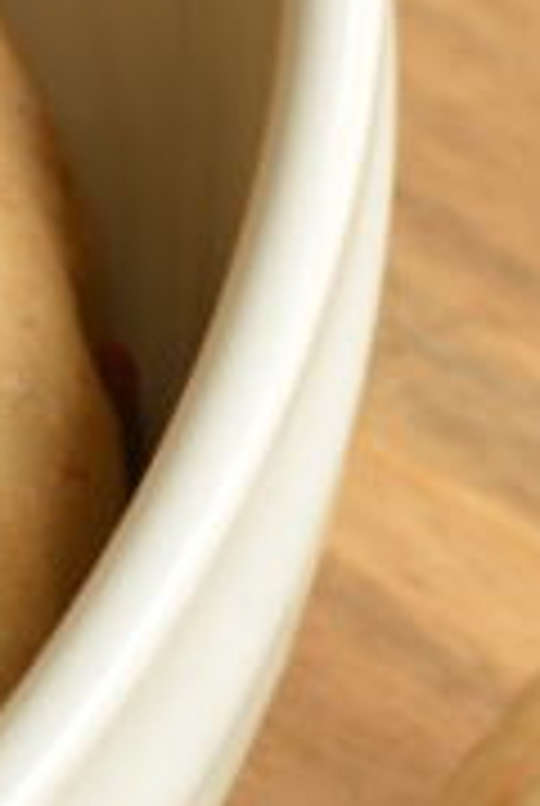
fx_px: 20167
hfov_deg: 1.5
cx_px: 583
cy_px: 630
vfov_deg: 2.3
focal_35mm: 900
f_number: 11
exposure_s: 1/25
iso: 200
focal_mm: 105
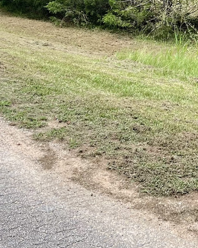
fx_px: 674
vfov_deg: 19.7
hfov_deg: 16.1
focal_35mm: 92
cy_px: -37
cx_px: 229
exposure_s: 1/908
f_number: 1.6
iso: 32
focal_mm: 5.1
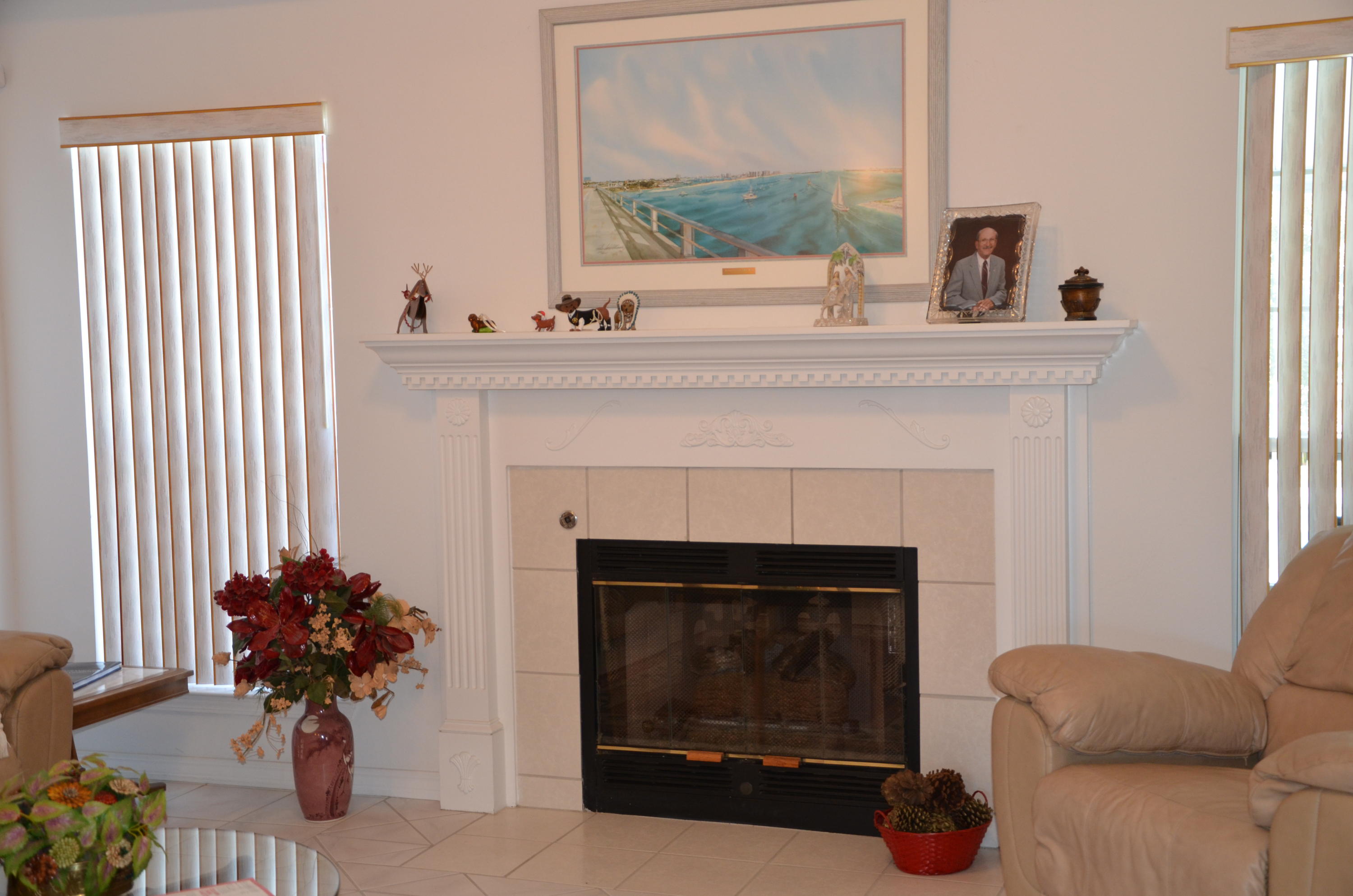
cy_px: 448
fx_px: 1688
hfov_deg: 43.7
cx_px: 676
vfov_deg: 29.7
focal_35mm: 45
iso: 640
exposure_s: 1/60
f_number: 4.2
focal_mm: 30
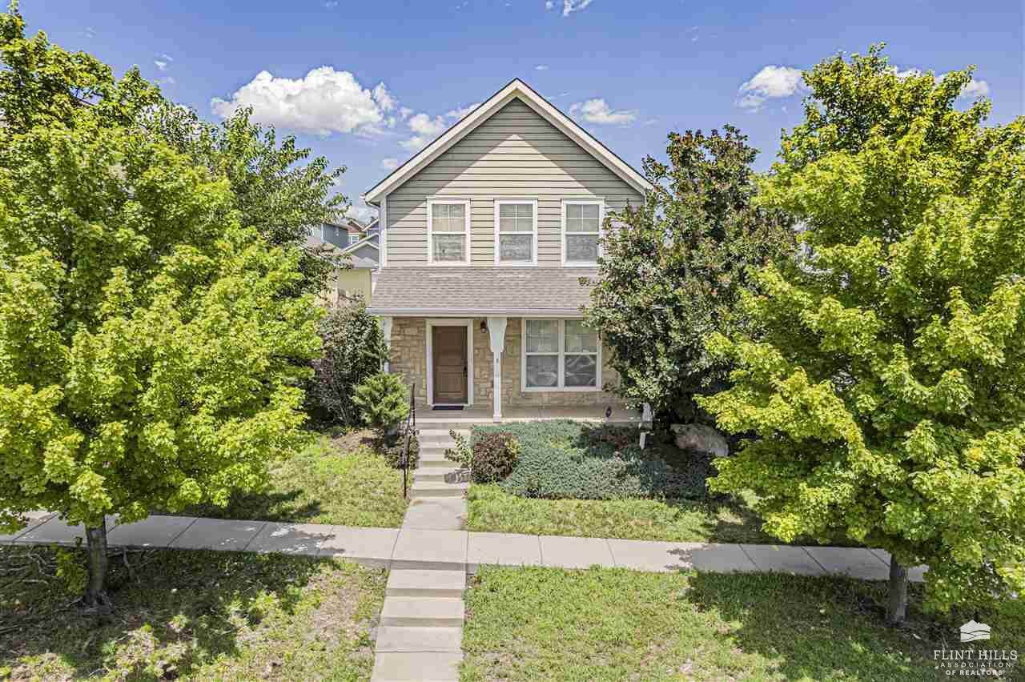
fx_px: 626
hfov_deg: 78.6
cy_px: 341
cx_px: 512
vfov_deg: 57.2
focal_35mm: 22
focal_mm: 8.38
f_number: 2.8
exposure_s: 1/1500
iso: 100
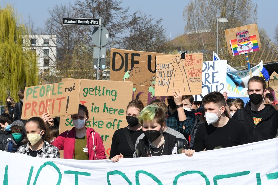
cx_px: 139
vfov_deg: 13.0
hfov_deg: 19.5
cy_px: 92
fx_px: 811
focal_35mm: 105
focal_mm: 70
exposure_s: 1/640
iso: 200
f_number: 8
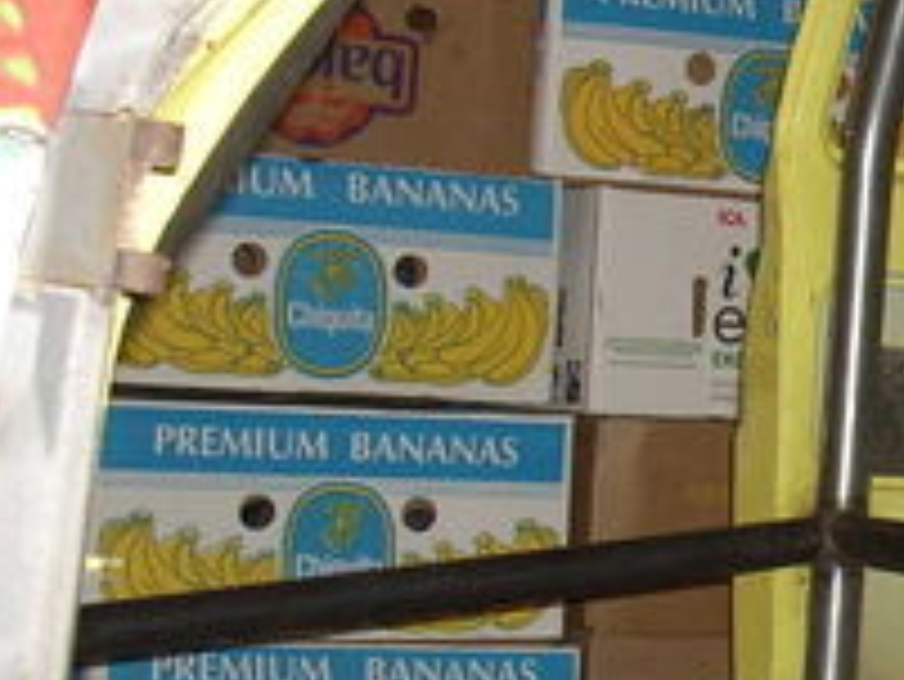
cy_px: 374
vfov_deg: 12.6
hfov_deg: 15.9
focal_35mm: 118
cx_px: 1160
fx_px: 3083
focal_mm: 6.2
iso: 200
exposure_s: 1/60
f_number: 2.8
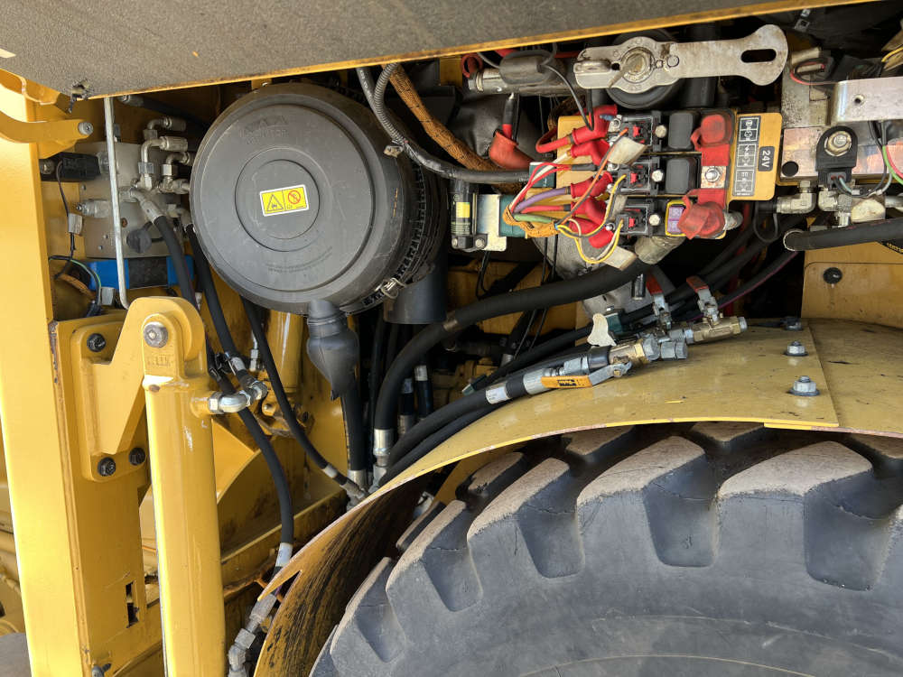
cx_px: 452
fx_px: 678
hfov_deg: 67.3
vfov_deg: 53.1
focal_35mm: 26
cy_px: 338
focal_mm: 5.7
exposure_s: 1/121
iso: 40
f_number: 1.5
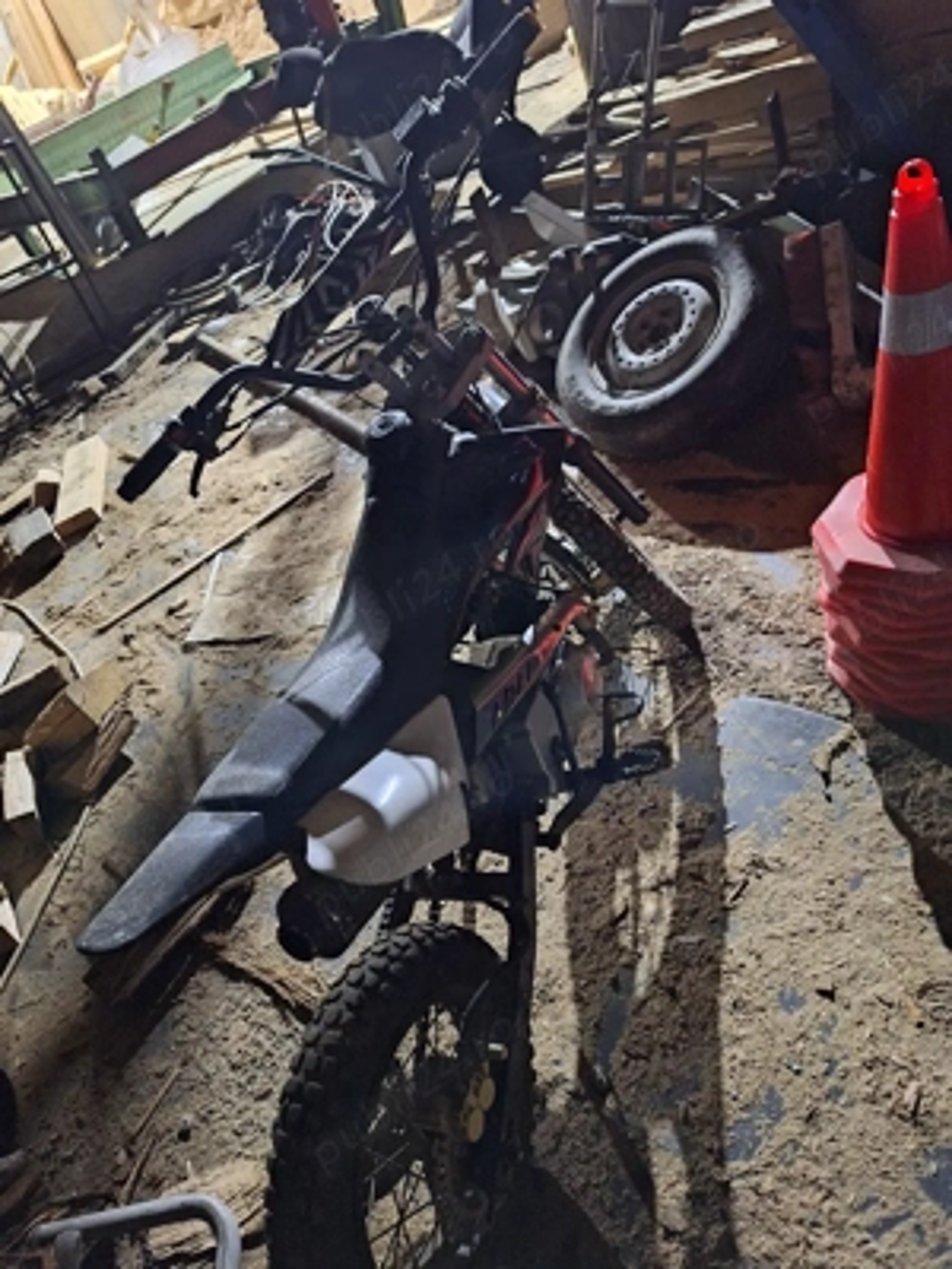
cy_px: 634
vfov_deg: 73.9
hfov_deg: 58.9
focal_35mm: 23
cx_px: 476
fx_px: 843
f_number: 1.8
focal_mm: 5.54
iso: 1250
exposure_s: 1/14
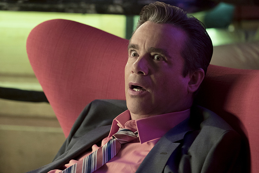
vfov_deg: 9.8
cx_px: 130
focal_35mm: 140
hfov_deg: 14.7
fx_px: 1007
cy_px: 86
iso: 8000
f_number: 4
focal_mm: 140
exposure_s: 1/200
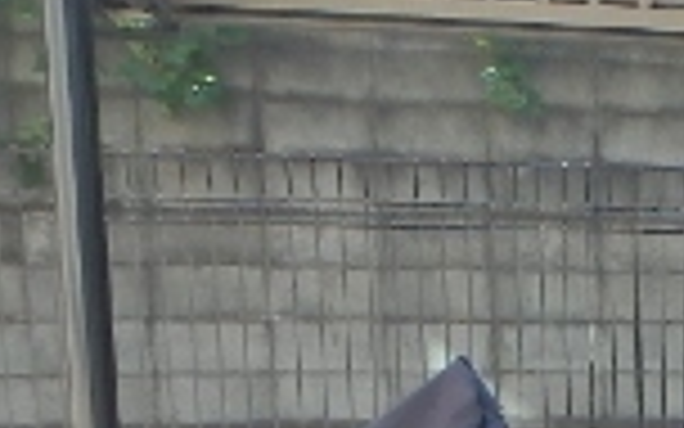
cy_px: 604
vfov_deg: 13.3
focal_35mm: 94
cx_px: 1053
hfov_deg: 19.1
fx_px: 1752
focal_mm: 3.7
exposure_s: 1/200
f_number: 3.5
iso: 125
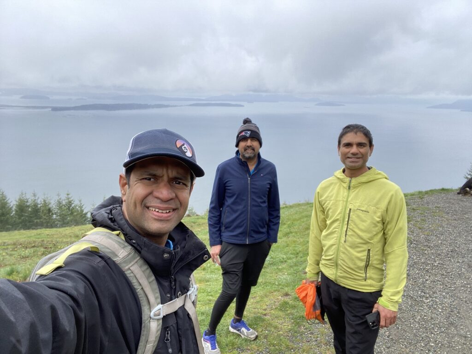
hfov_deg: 73.9
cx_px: 236
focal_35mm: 23
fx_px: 314
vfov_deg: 58.9
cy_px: 177
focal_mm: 2.71
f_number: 2.2
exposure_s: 1/200
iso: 25
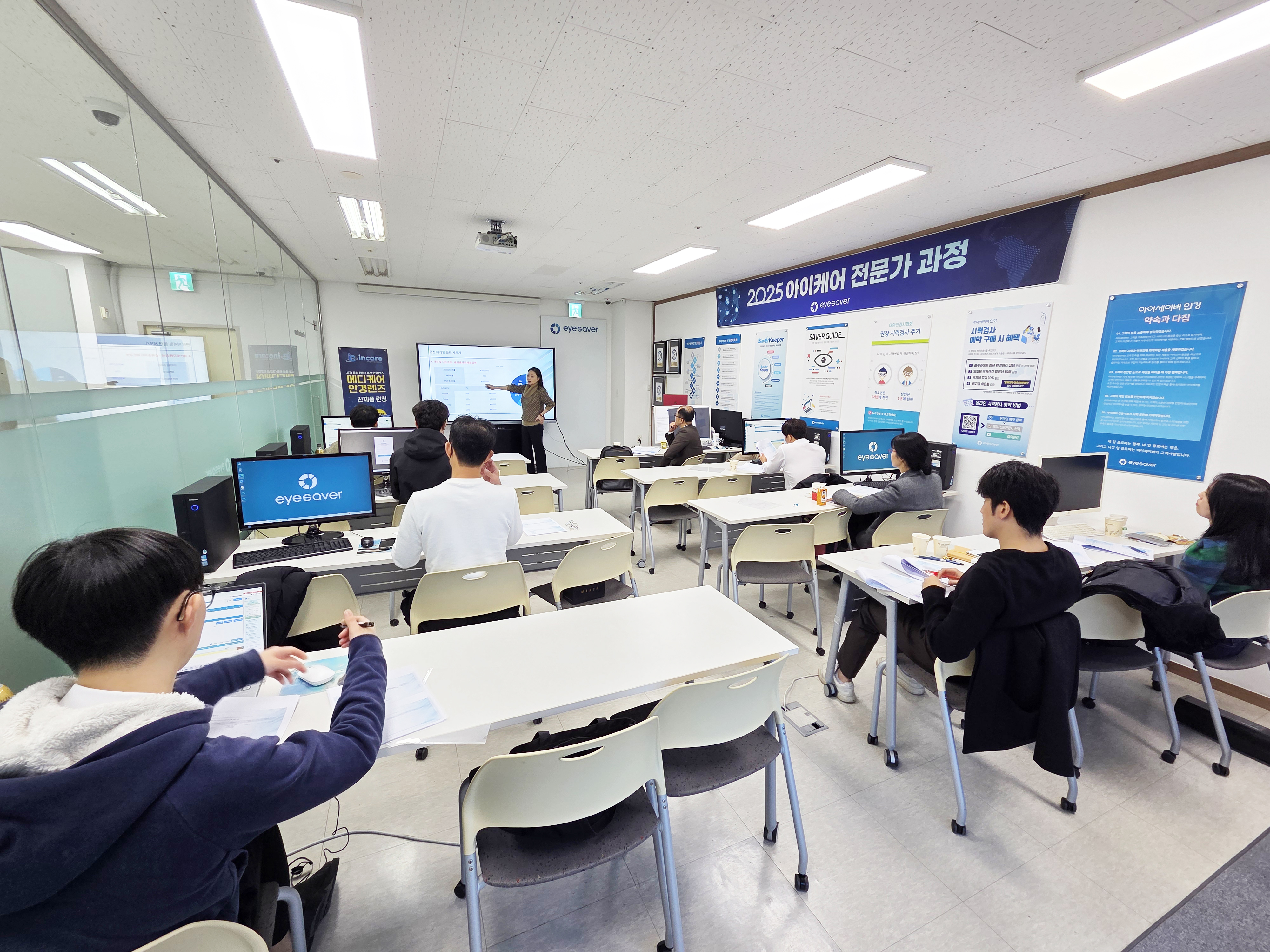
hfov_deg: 106.2
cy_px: 476
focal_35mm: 13
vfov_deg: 89.9
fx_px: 477
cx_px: 635
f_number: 2.2
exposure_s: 1/60
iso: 64
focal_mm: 2.2
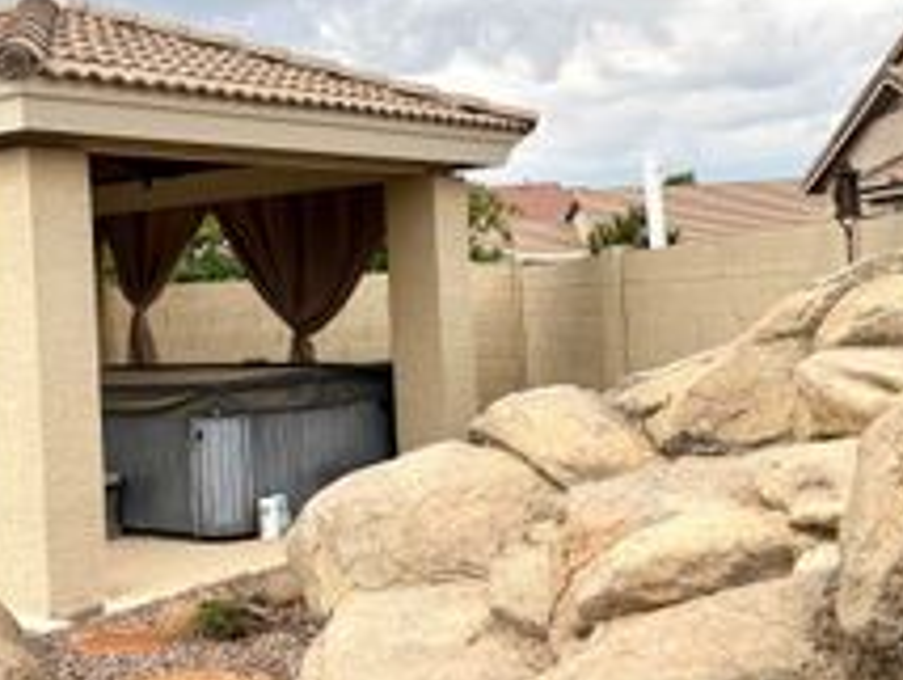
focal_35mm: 56
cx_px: 262
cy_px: 298
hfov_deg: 33.8
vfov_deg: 26.1
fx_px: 1462
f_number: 1.78
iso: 80
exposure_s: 1/5319
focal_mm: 6.76
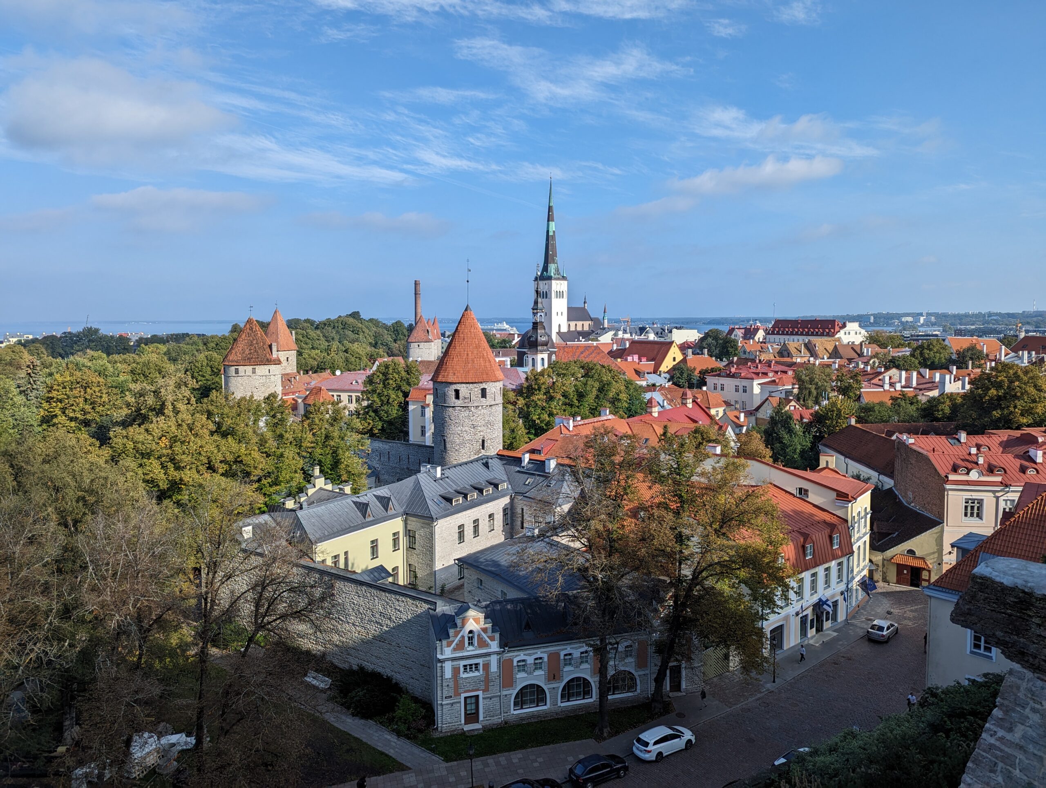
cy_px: 394
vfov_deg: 56.9
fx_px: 726
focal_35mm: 24
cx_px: 523
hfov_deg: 71.5
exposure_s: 1/2358
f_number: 1.85
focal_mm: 6.81
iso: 41
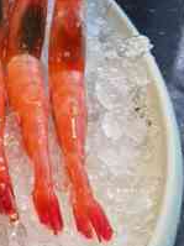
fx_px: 1398
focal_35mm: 197
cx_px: -231
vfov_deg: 9.9
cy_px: -19
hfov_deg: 7.2
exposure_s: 1/100
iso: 100
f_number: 1.9
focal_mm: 6.71
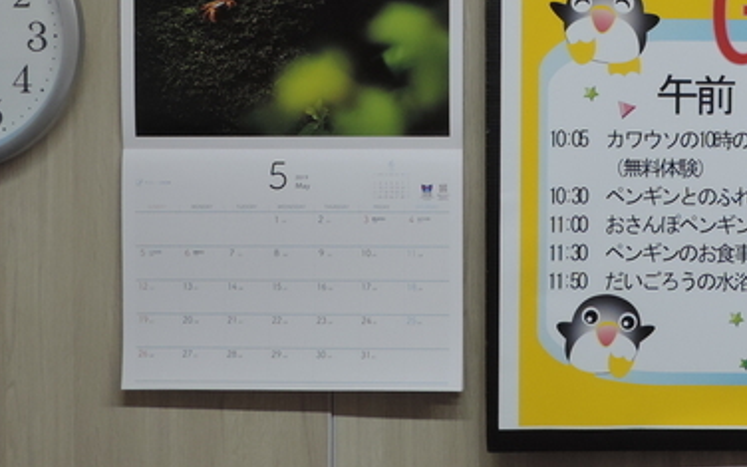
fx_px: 1975
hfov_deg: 21.3
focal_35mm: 97
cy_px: 85
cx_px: 550
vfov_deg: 13.4
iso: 220
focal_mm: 7.6
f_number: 3.4
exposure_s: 1/50
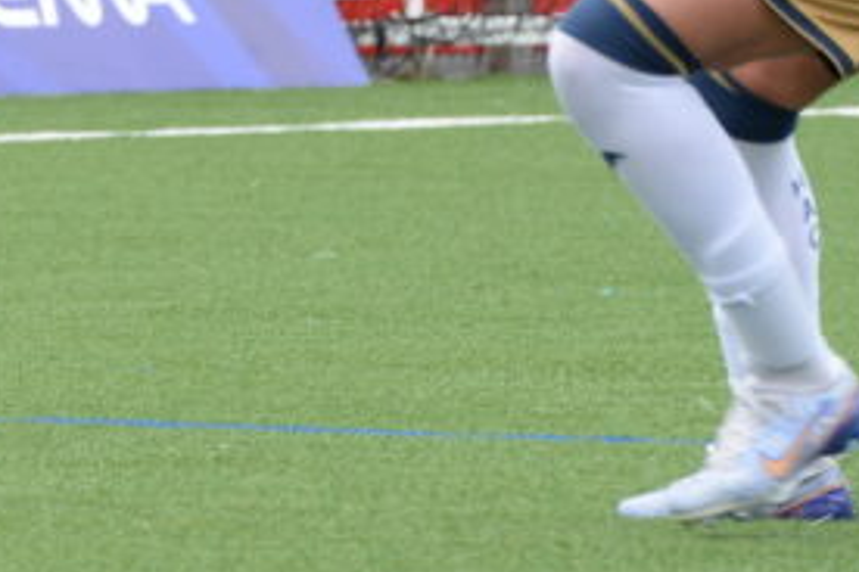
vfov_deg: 1.9
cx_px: -442
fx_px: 17680
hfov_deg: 2.8
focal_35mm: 741
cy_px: -370
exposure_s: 1/800
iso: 1000
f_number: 9
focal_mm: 200
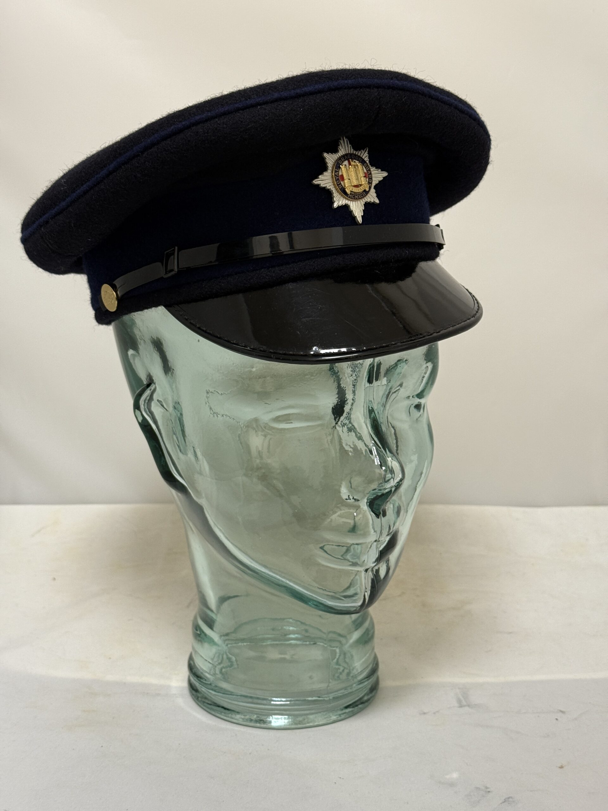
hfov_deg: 30.3
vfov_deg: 39.7
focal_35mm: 48
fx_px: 1124
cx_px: 304
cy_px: 406
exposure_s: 1/50
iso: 125
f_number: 1.78
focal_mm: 6.76
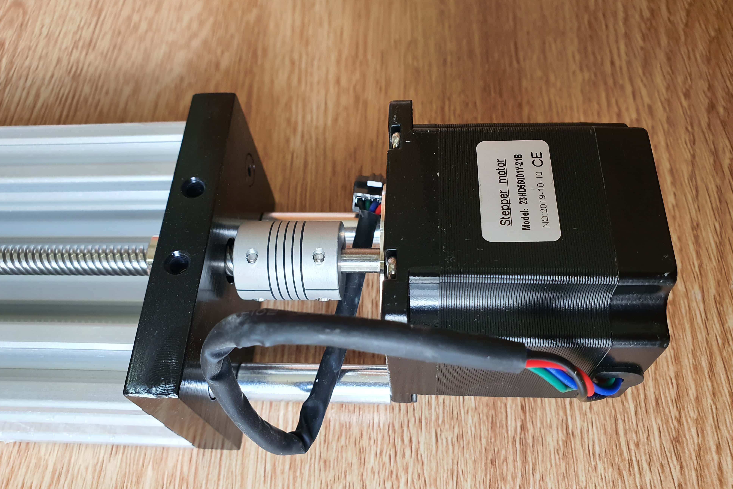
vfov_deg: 46.4
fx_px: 570
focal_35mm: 28
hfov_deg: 65.5
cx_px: 371
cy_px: 236
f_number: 2.4
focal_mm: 4.3
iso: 200
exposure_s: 1/100
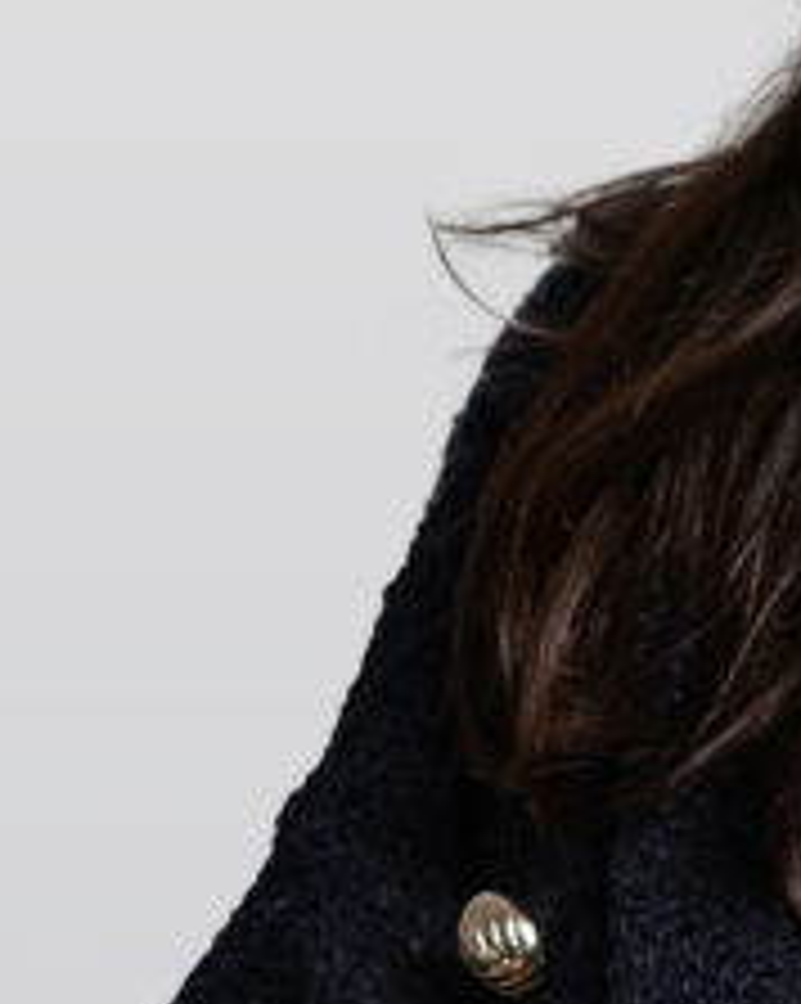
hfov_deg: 4.2
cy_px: 644
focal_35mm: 362
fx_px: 10742
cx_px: 1348
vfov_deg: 5.3
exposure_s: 1/250
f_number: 4.5
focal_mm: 56
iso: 250
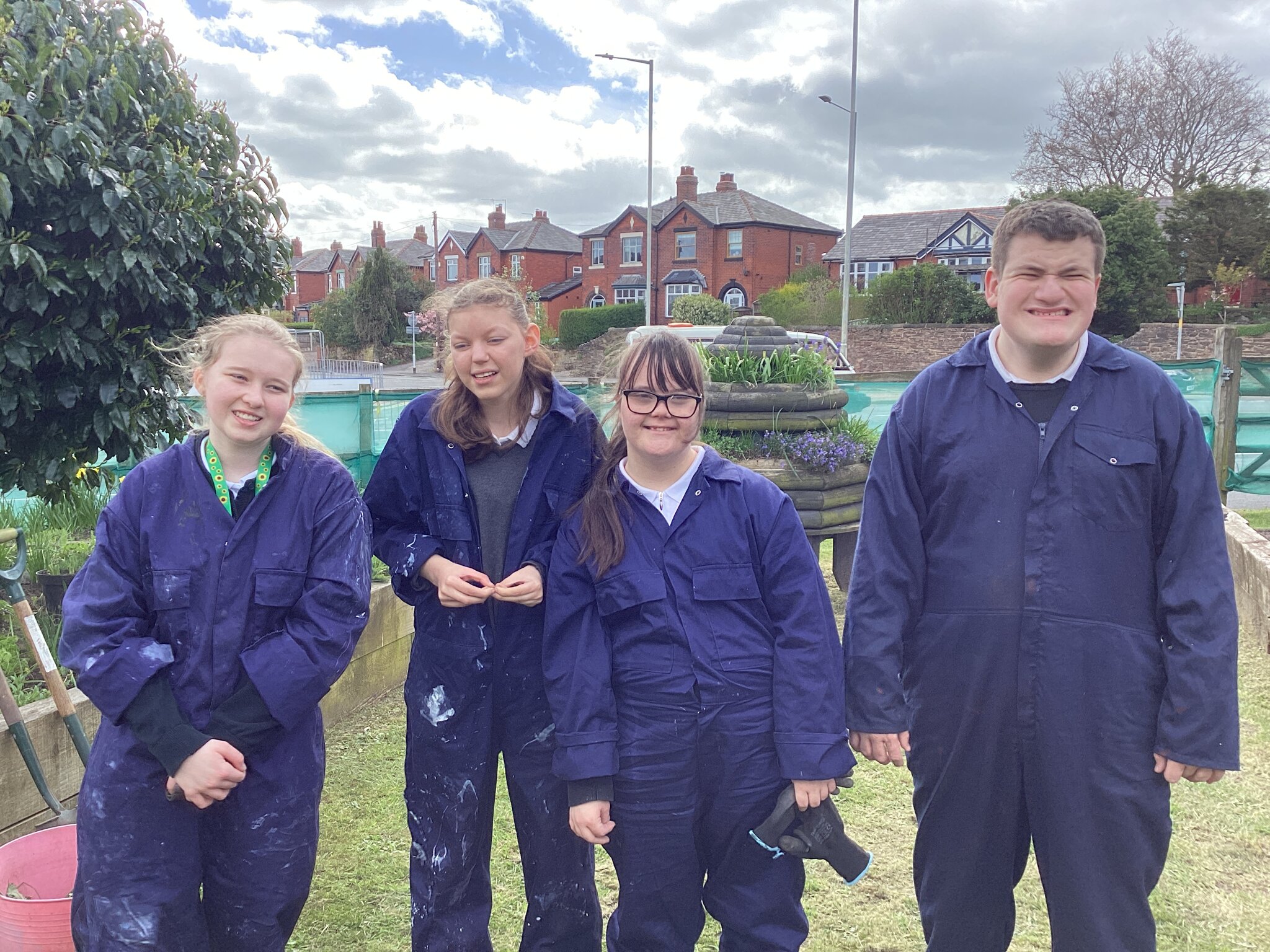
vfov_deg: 45.4
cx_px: 635
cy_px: 476
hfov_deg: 58.4
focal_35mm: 31
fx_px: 1137
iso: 25
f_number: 2.4
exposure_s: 1/364
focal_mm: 3.3
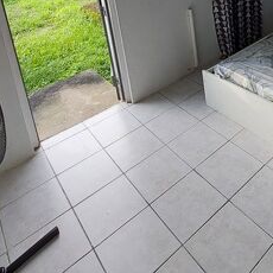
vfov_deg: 40.7
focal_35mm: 32
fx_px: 286
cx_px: 226
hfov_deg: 47.7
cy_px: -30
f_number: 2.2
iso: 100
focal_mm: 1.74
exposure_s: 1/100
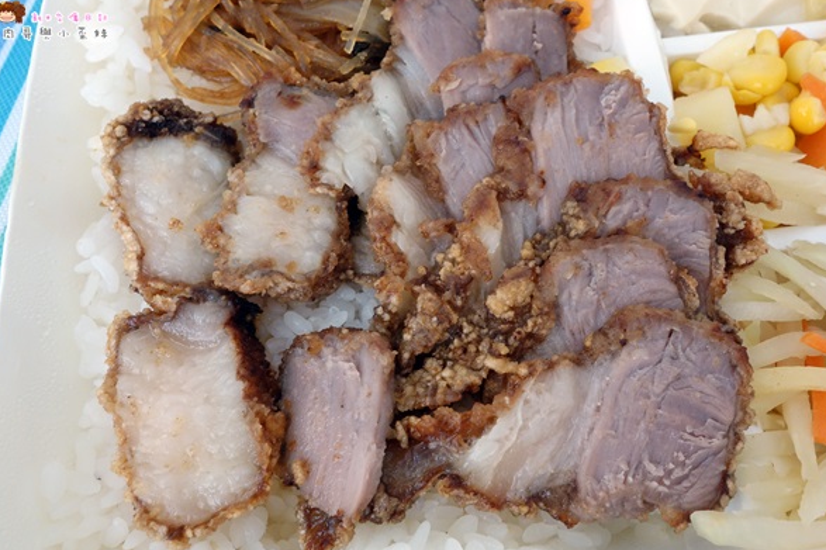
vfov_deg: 42.3
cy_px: 272
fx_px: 711
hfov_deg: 60.3
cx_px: 401
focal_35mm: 31
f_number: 6.3
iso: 500
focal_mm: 10.4
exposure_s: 1/30
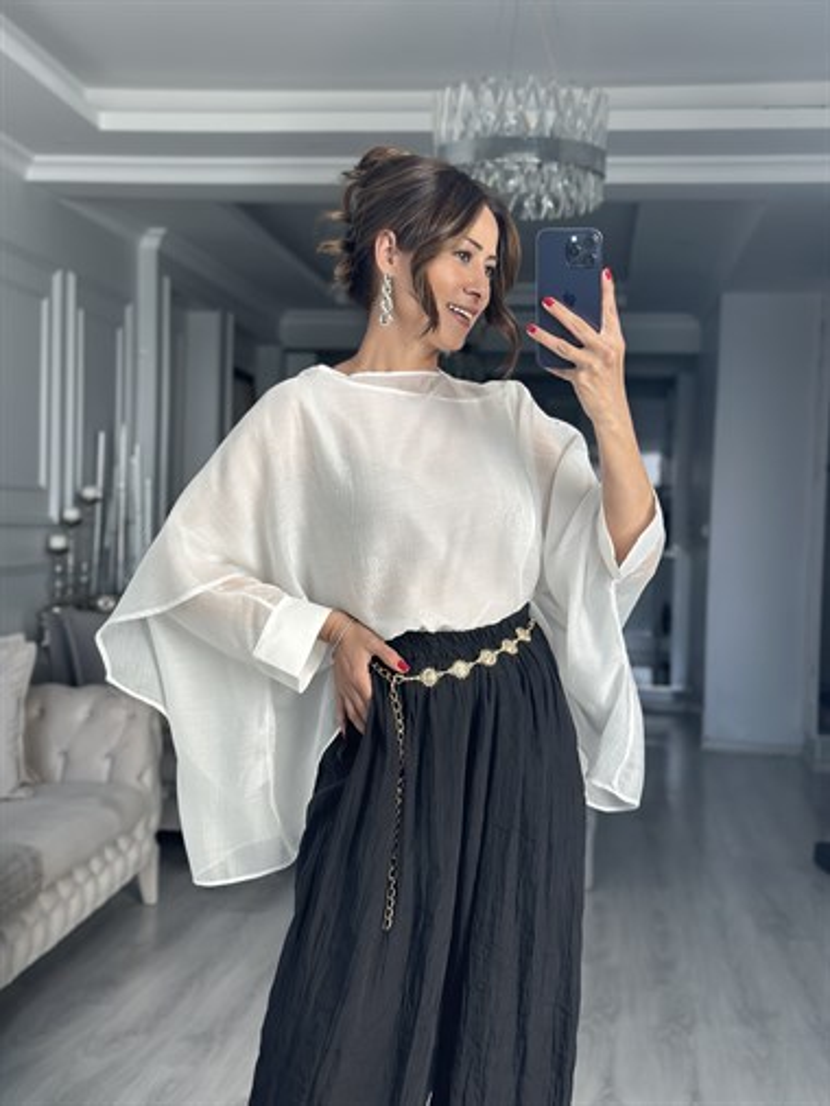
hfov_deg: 30.3
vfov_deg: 39.6
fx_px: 1533
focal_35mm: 48
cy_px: 553
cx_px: 415
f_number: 1.78
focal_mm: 6.86
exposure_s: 1/220
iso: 80
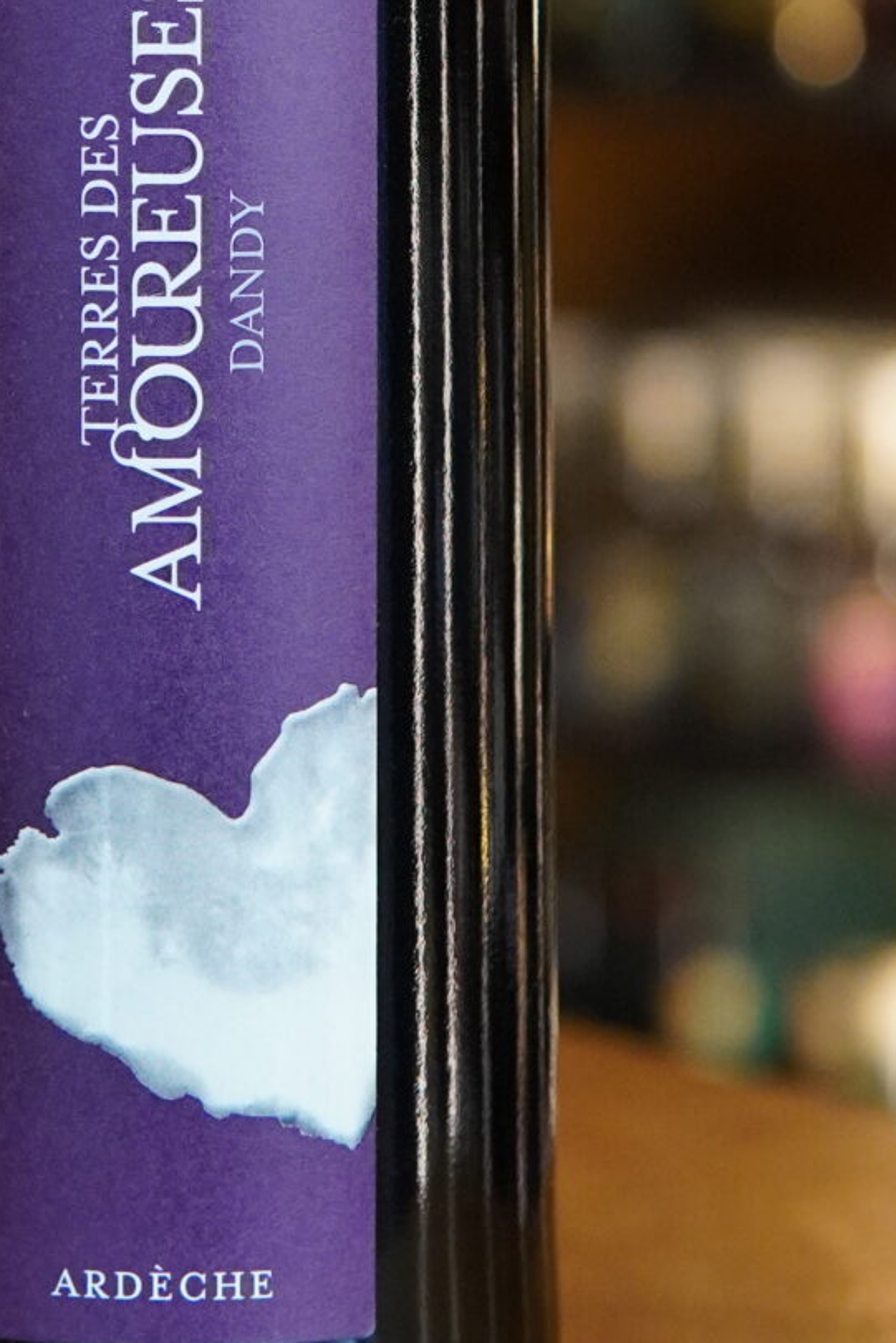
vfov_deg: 14.2
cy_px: 22
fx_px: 5299
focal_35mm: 142
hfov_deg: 9.6
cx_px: 186
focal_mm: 30
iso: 1600
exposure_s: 1/160
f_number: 2.8
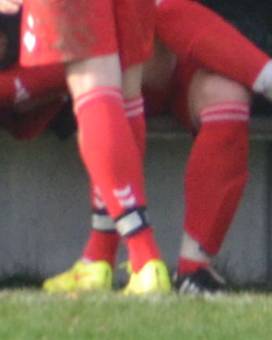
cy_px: -221
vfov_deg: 0.6
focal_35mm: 2995
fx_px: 30106
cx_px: 727
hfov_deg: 0.5
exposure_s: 1/500
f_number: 6.3
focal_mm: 200
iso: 1000
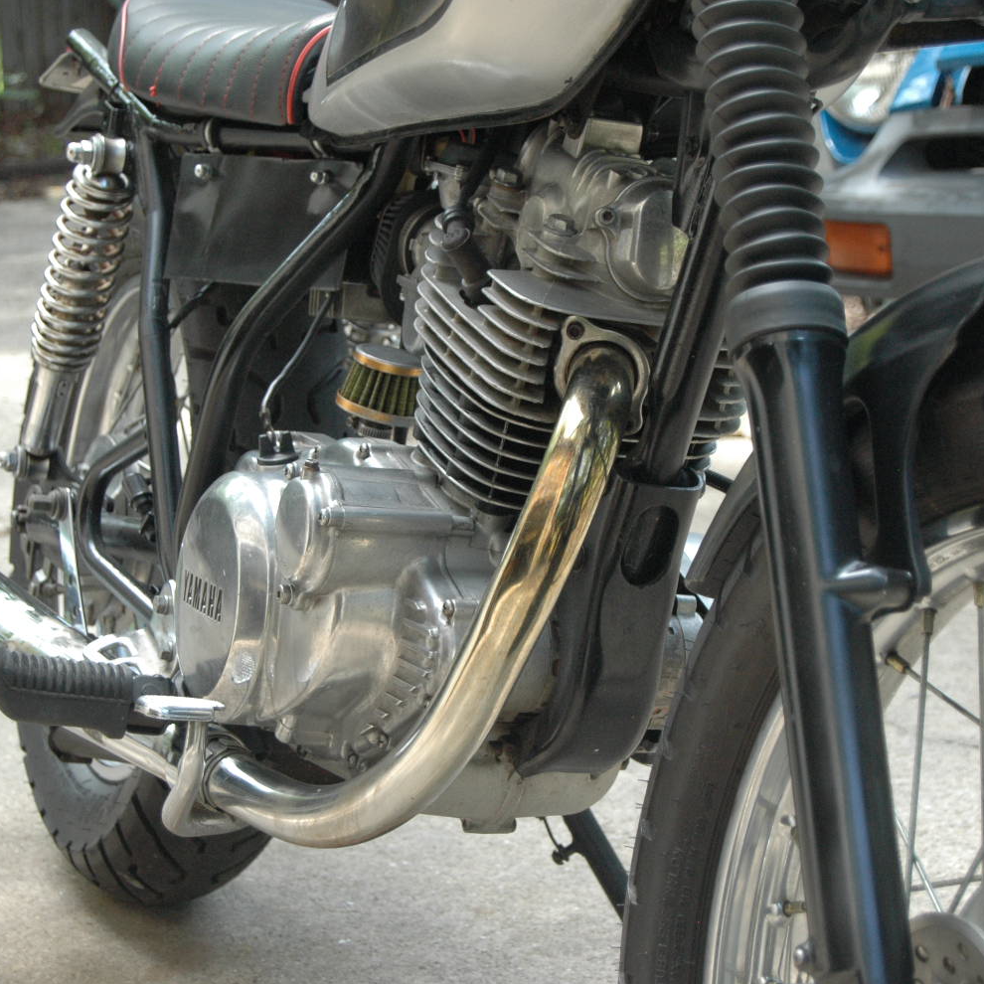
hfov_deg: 19.5
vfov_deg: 19.5
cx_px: 448
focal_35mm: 89
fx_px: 2862
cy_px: 496
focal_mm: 46
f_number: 7.1
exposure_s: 1/200
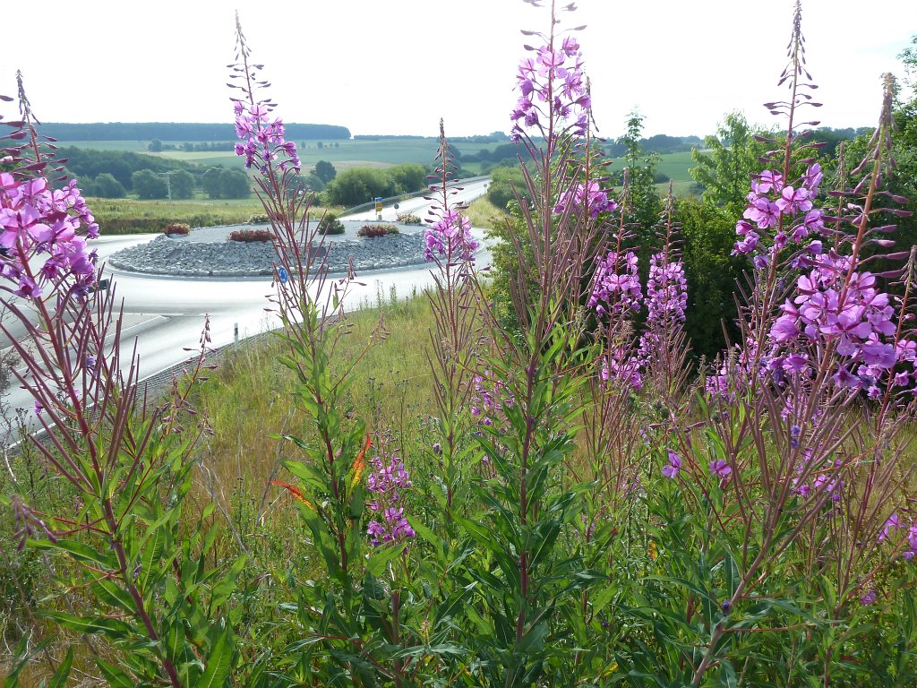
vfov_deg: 54.9
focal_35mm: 25
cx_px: 458
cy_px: 344
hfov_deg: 69.4
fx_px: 662
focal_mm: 4.1
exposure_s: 1/250
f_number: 4
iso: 80
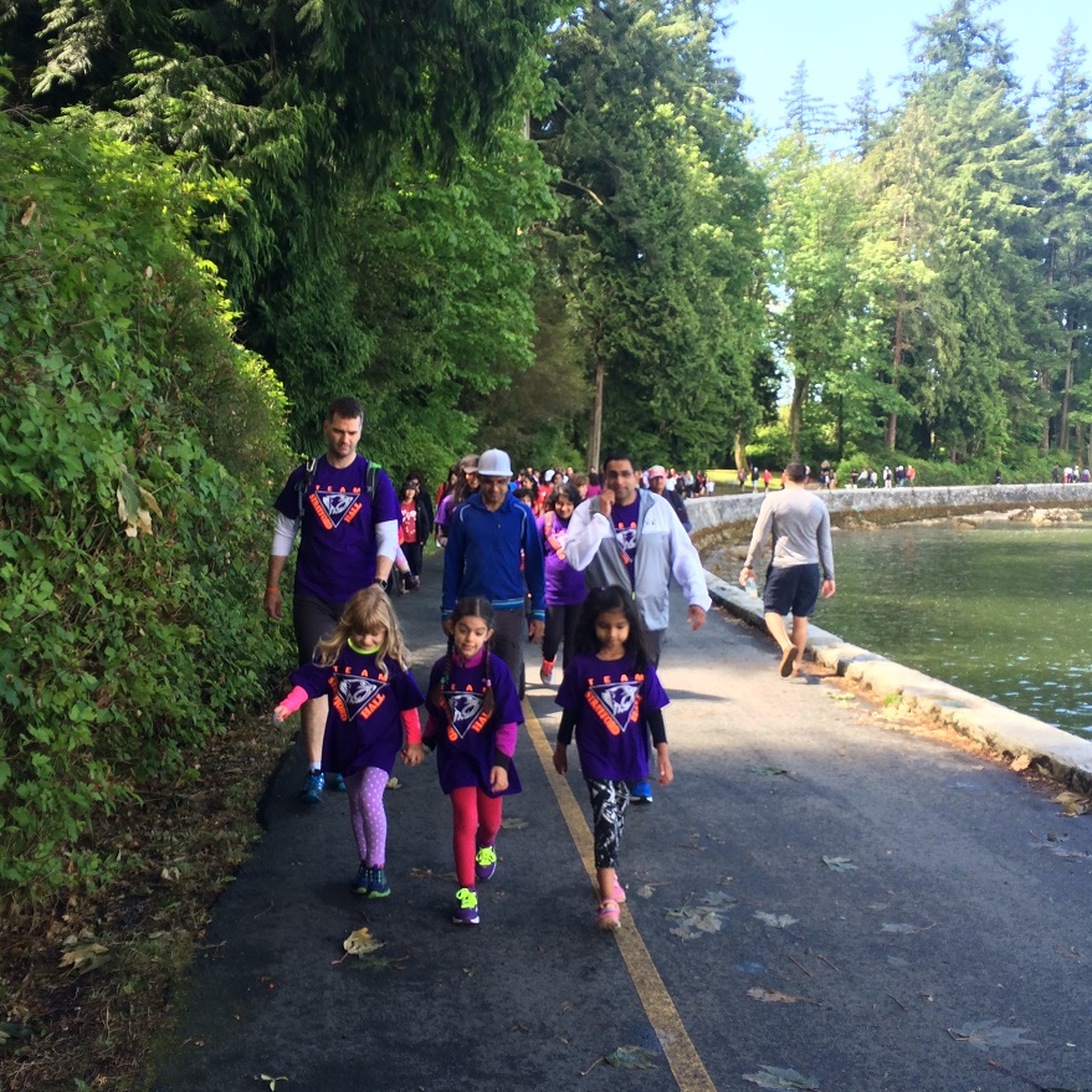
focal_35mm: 35
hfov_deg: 47.2
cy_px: 547
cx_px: 499
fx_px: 1249
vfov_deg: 47.2
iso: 32
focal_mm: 4.15
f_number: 2.2
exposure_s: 1/134
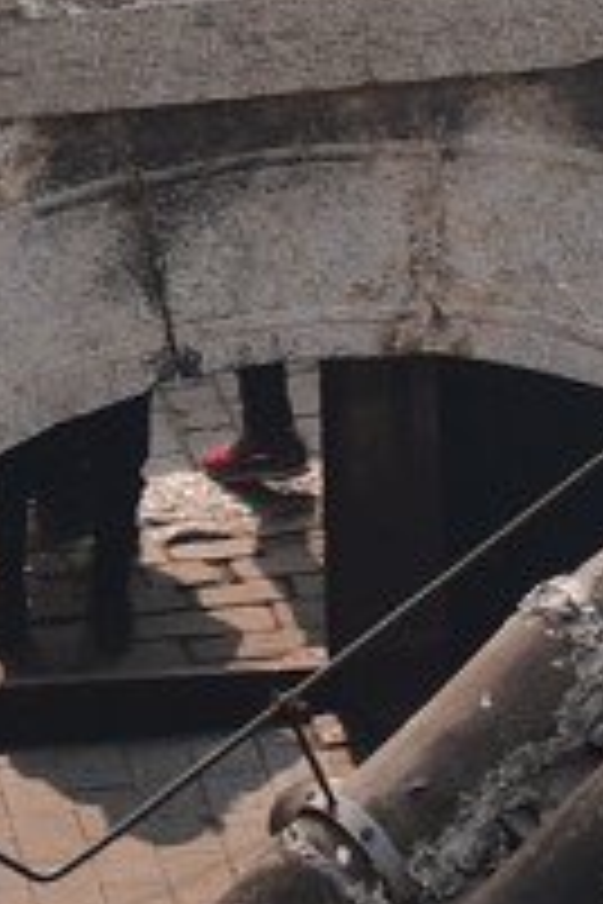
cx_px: 148
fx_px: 14998
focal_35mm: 597
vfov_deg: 3.4
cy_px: -1426
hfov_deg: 2.3
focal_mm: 50
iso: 100
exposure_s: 1/125
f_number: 9
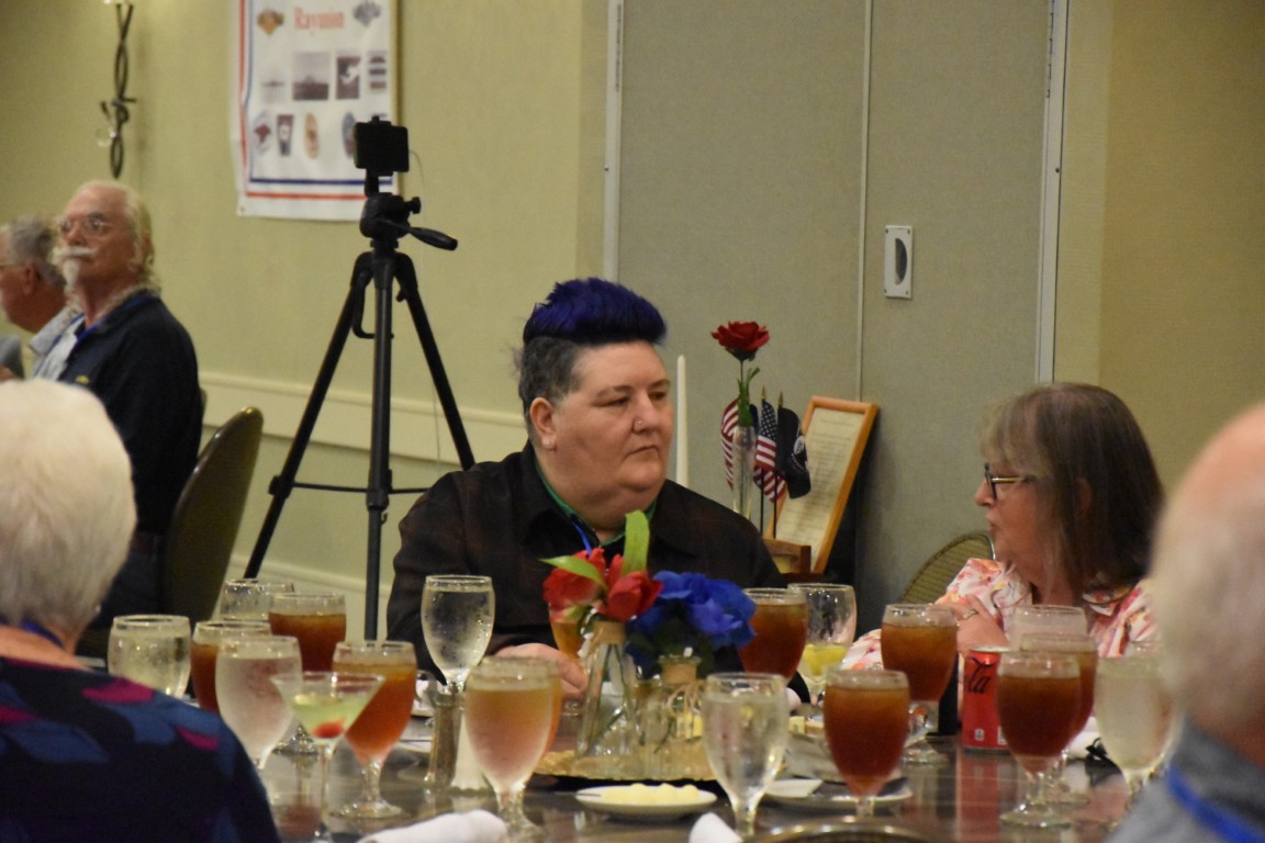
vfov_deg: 8.7
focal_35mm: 158
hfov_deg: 13.0
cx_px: 632
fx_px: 5534
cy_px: 422
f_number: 5.6
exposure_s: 1/125
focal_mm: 105
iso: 11400
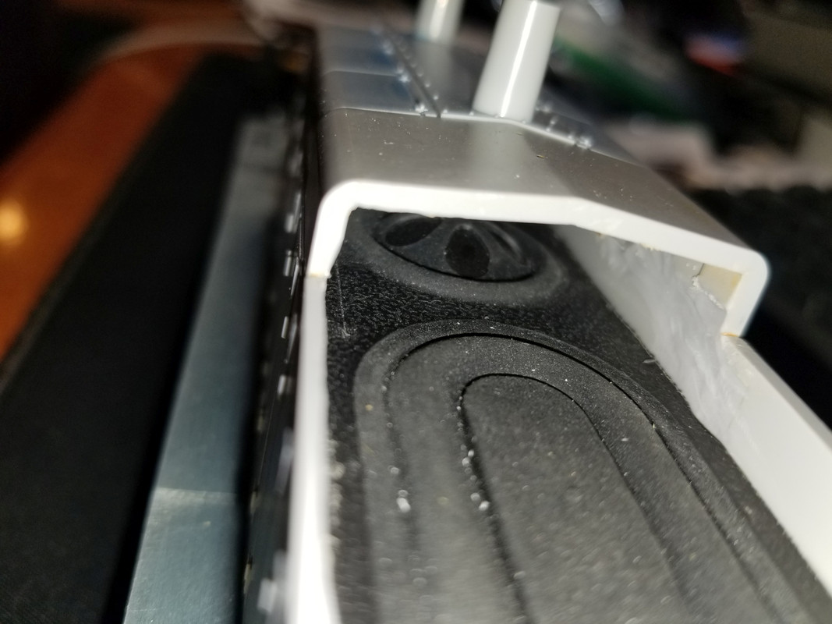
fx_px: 625
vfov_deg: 53.1
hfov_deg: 67.3
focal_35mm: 26
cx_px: 416
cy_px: 312
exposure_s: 1/495
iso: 50
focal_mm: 4.25
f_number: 1.7
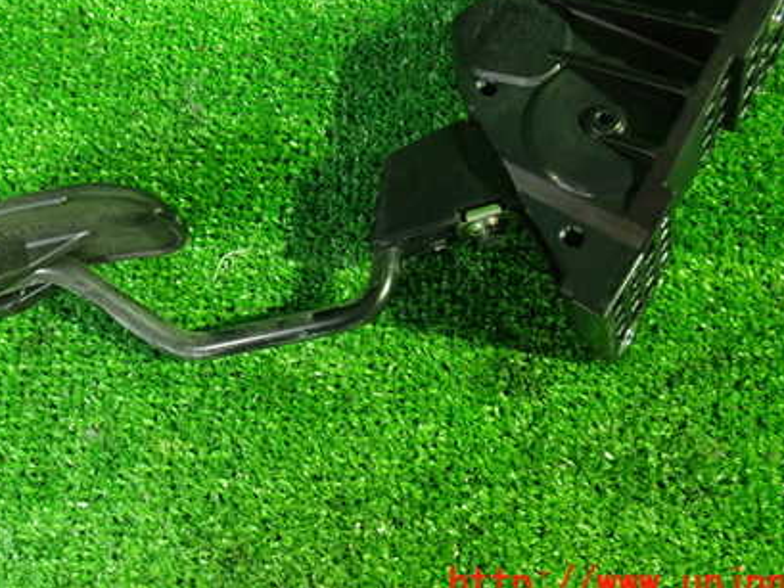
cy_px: 178
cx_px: 307
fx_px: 997
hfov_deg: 42.7
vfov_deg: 32.5
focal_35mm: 44
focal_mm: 5.4
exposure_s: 1/25
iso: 800
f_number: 2.3
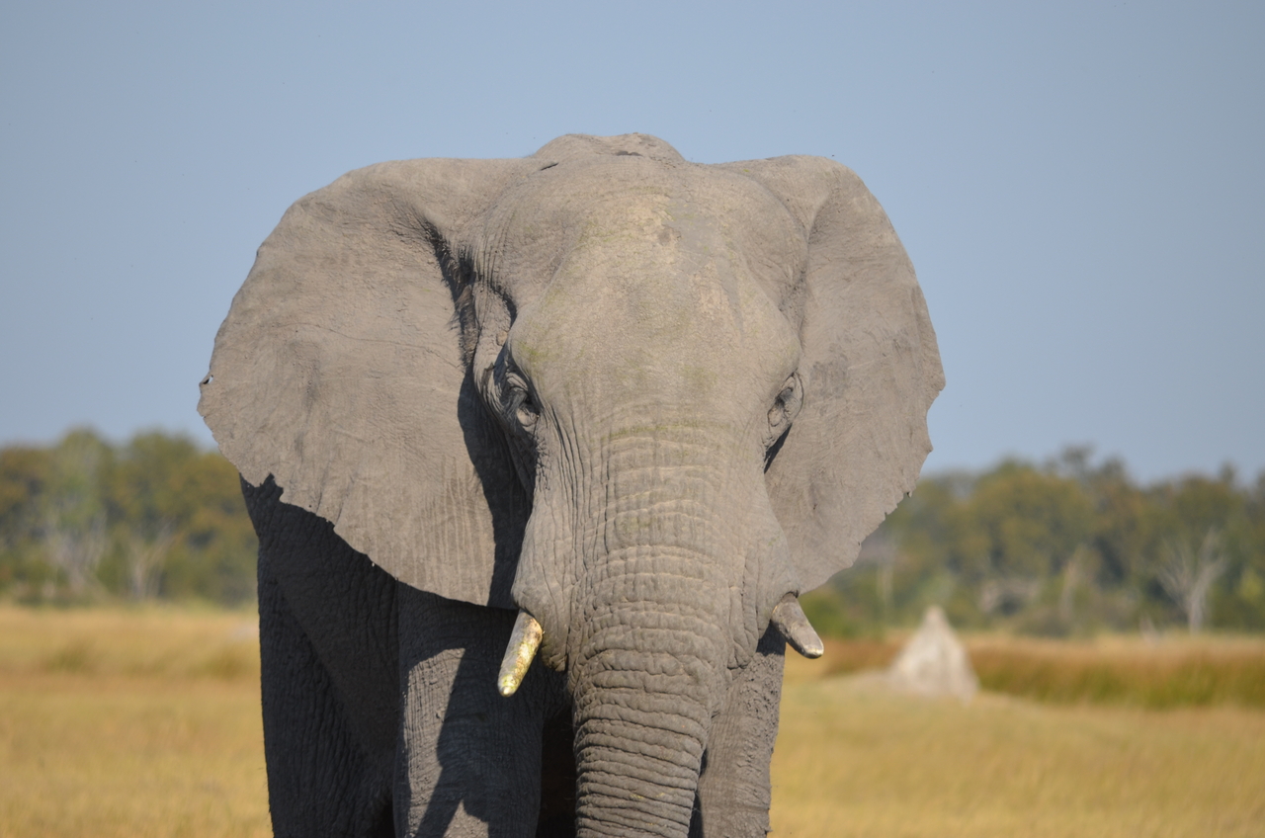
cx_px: 632
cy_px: 419
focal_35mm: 450
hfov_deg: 4.6
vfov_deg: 3.0
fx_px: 15781
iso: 200
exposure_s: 1/640
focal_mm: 300
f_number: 6.3
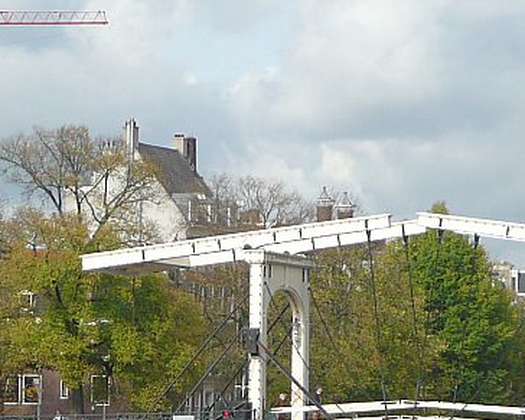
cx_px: 140
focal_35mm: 283
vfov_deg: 5.4
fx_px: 4396
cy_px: 518
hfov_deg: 6.8
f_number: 4.7
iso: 100
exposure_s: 1/500
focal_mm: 16.9
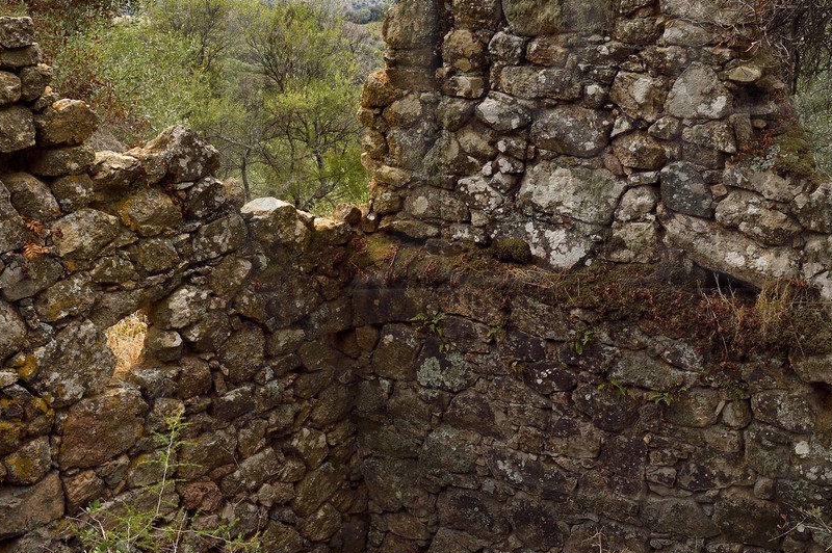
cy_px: 120
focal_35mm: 64
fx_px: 1478
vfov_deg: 21.0
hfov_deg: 30.8
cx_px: 644
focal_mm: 32
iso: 400
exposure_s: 1/125
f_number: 18
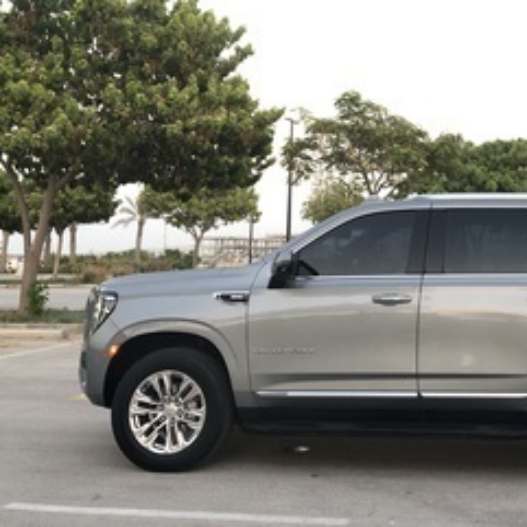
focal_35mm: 47
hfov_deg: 34.5
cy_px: 159
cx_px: 447
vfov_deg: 35.6
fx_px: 810
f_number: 1.8
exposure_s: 1/33
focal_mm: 4
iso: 32
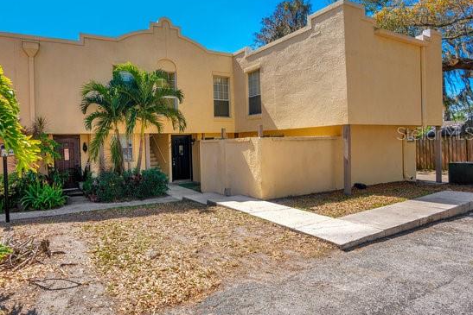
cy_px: 133
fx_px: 250
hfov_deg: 86.1
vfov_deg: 64.2
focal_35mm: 19
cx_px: 197
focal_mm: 16
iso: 100
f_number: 10
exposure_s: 1/160
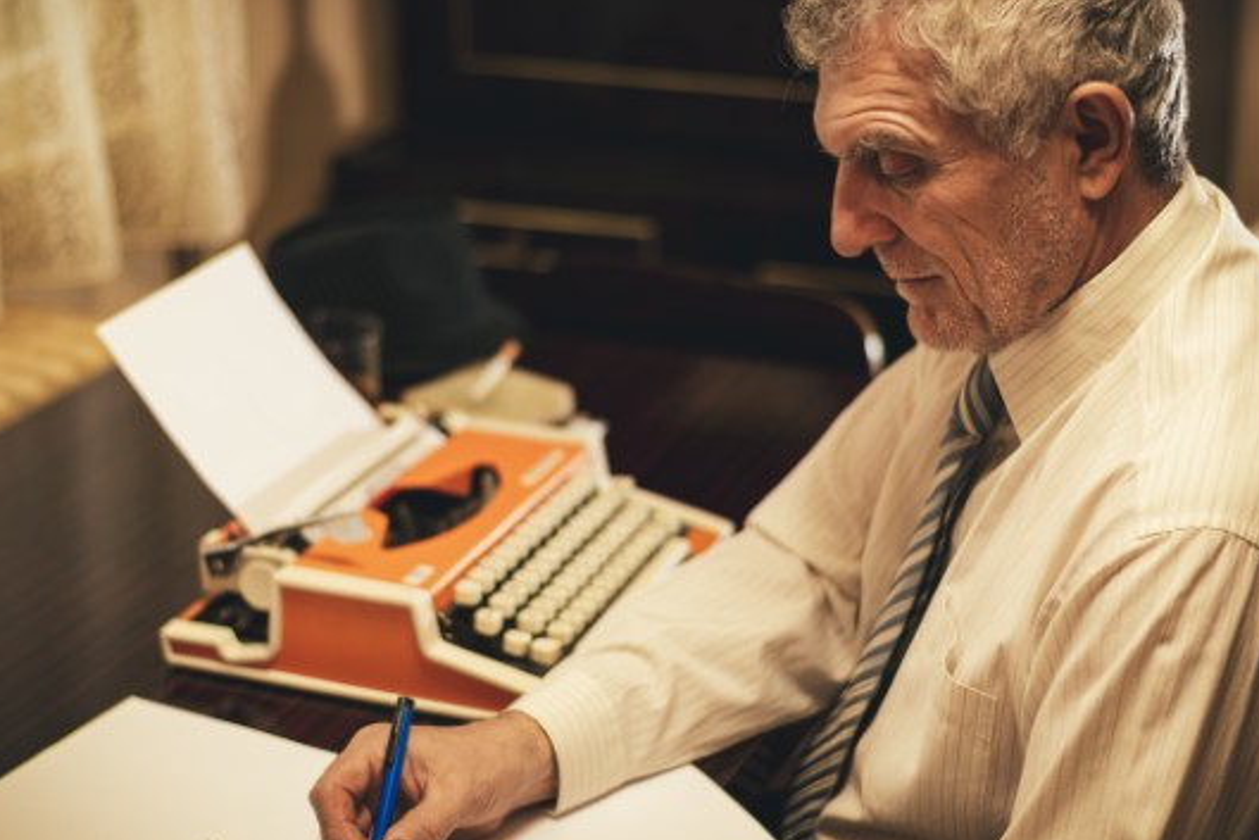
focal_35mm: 68
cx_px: 627
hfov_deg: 29.6
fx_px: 2379
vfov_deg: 20.0
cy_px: 431
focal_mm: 50
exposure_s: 1/250
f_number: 1.8
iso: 100
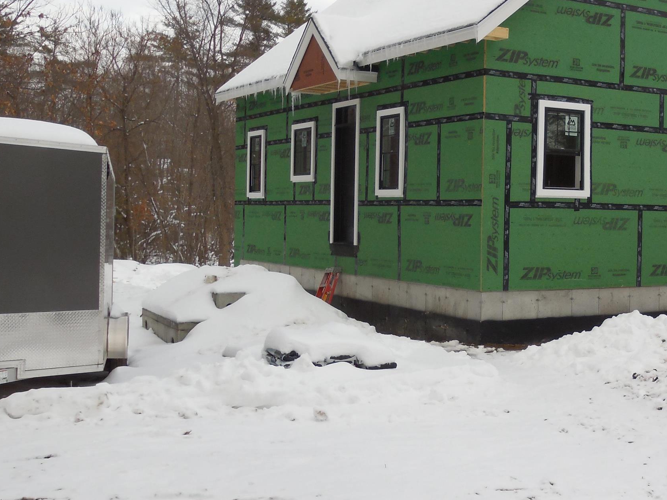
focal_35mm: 55
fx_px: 1060
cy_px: 222
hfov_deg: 33.5
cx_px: 569
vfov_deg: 26.5
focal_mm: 5.3
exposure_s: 1/400
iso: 125
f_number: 3.8
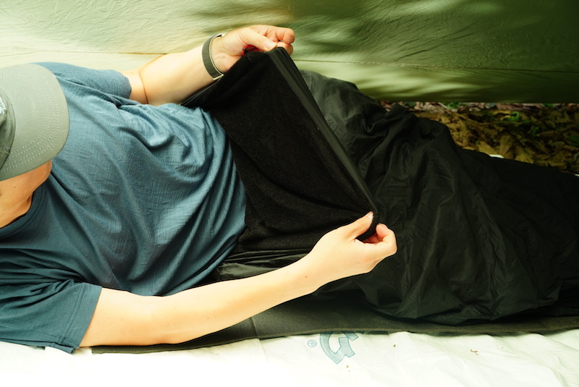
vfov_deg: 25.8
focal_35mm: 52
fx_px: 845
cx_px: 290
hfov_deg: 37.8
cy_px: 194
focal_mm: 35
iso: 400
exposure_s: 1/320
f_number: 5
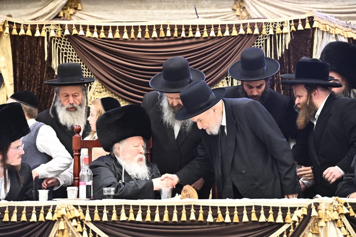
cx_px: 178
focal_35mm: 200
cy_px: 118
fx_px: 1977
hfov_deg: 10.3
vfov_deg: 6.9
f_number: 5.6
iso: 2000
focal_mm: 200
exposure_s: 1/125
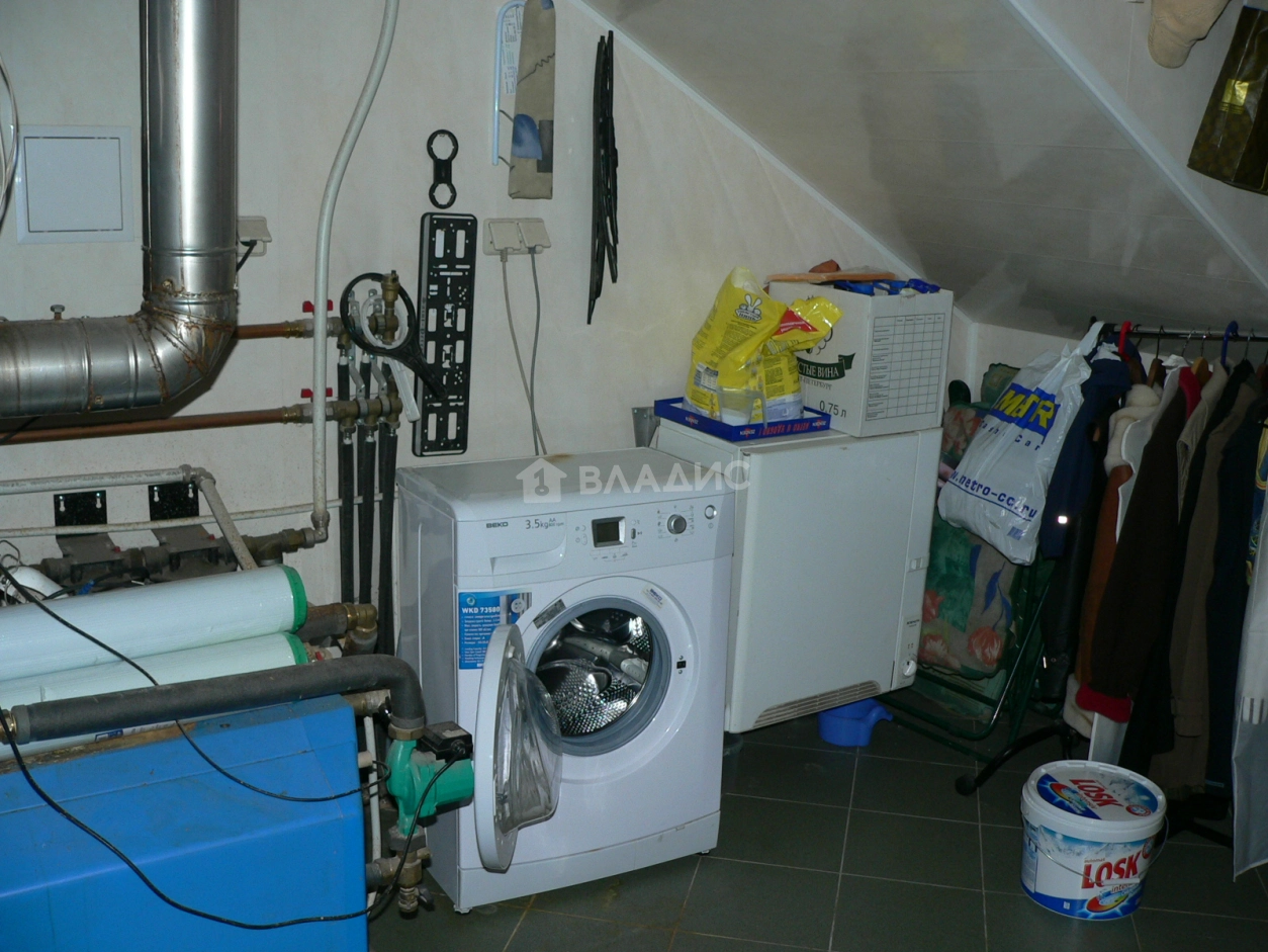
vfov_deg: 39.7
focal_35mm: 36
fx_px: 1319
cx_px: 634
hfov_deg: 51.3
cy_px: 476
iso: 100
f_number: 2.8
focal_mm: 6
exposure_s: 1/60
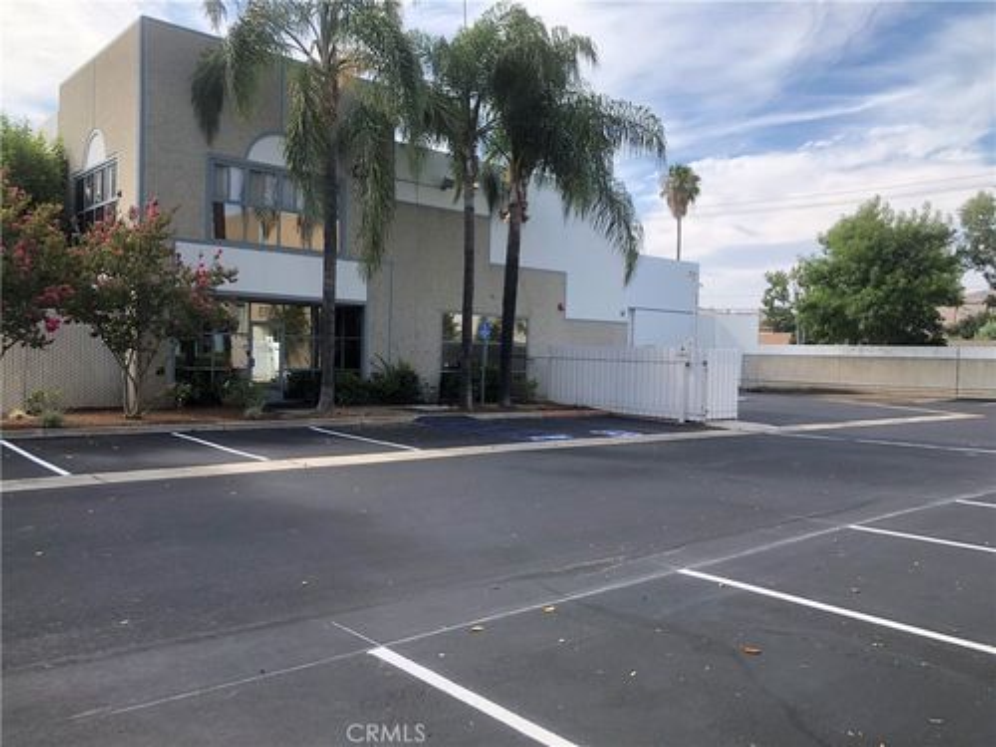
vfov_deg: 49.7
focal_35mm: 28
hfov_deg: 63.4
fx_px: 806
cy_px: 374
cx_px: 498
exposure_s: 1/796
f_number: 1.8
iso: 20
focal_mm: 3.99
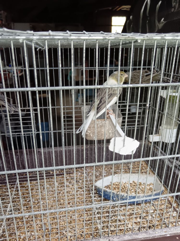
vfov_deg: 65.3
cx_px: 90
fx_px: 187
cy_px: 120
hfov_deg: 51.4
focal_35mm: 27
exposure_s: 1/900
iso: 1403
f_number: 1.9
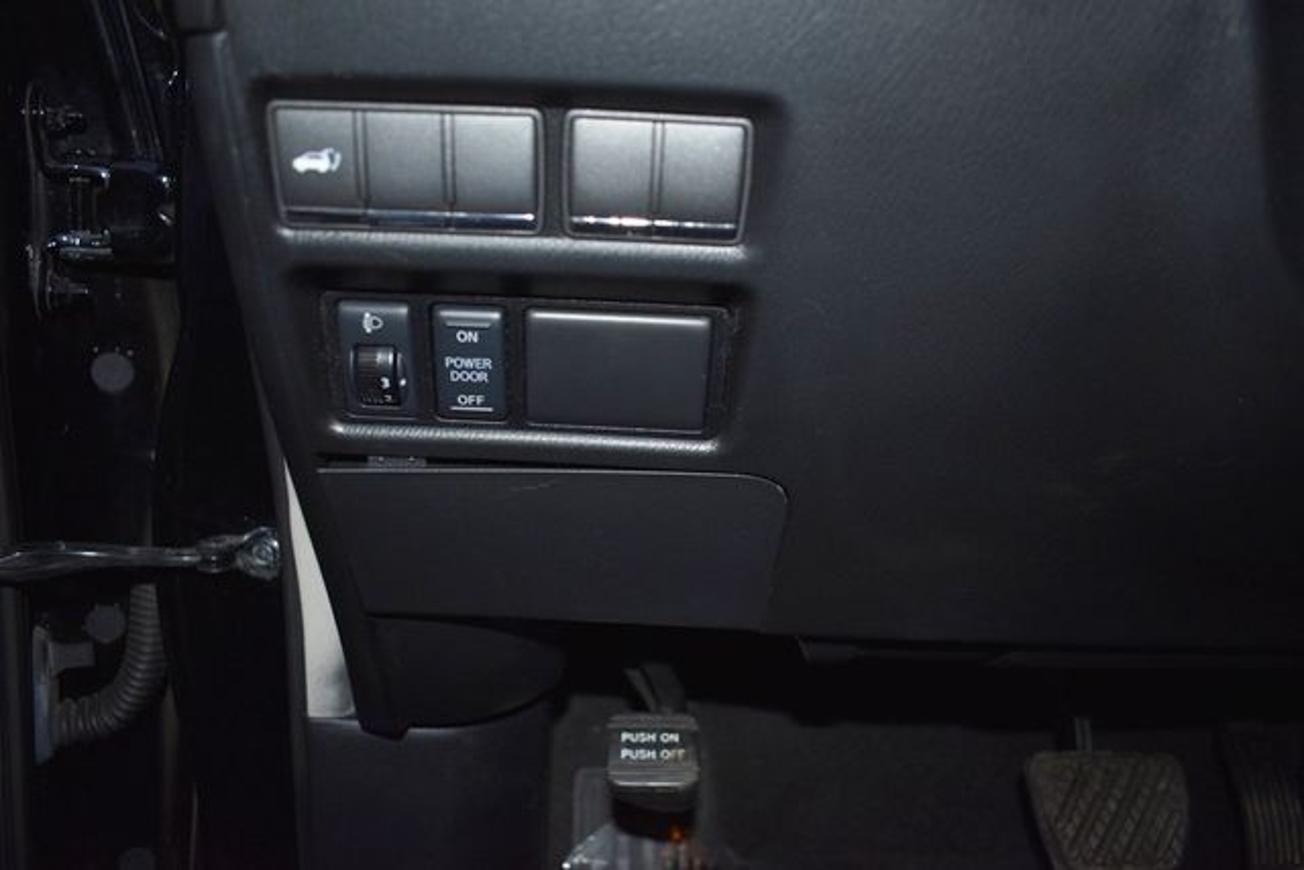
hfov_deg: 67.4
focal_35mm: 27
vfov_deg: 48.0
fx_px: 978
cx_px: 652
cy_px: 435
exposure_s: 1/60
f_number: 3.5
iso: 320
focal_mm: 18
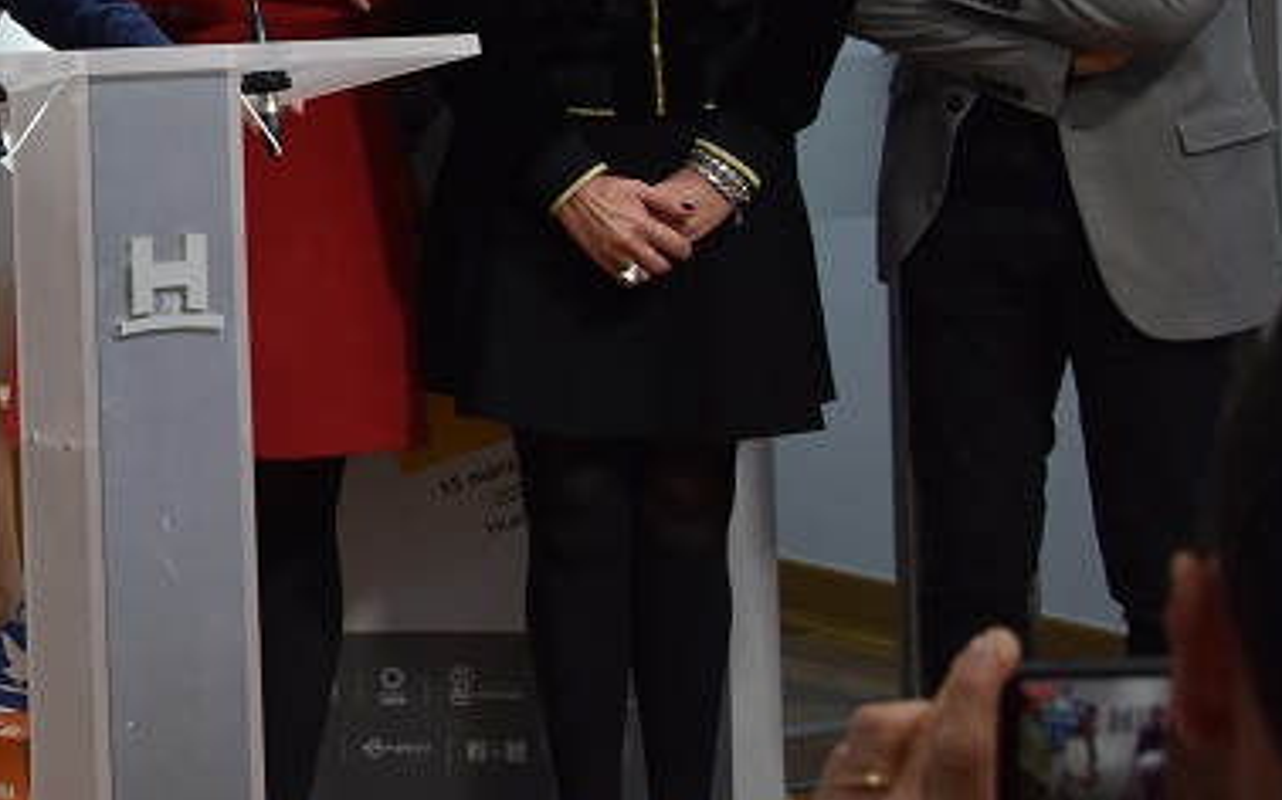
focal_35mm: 107
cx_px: -304
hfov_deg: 18.3
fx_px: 3737
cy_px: -108
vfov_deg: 12.0
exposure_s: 1/100
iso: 800
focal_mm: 28
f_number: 5
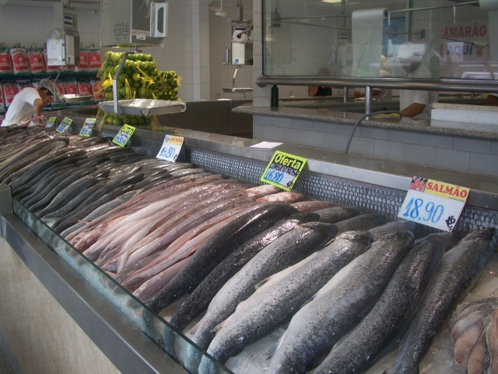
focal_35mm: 35
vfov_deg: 40.7
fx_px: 504
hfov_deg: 52.6
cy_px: 187
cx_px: 249
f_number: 3.1
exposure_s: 1/80
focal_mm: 6.3
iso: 80
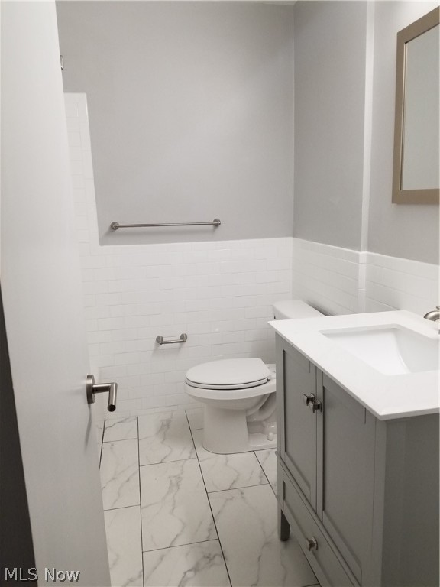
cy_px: 294
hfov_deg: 53.1
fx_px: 441
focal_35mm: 26
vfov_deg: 67.3
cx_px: 220
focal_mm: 4.25
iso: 125
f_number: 1.7
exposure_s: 1/60
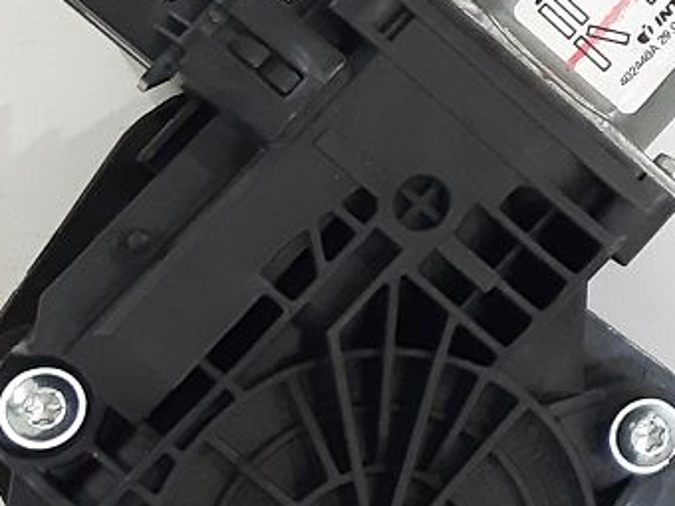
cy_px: -127
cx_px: 1218
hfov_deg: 13.2
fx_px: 2632
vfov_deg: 10.8
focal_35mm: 135
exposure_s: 1/50
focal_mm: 3.93
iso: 200
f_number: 1.7
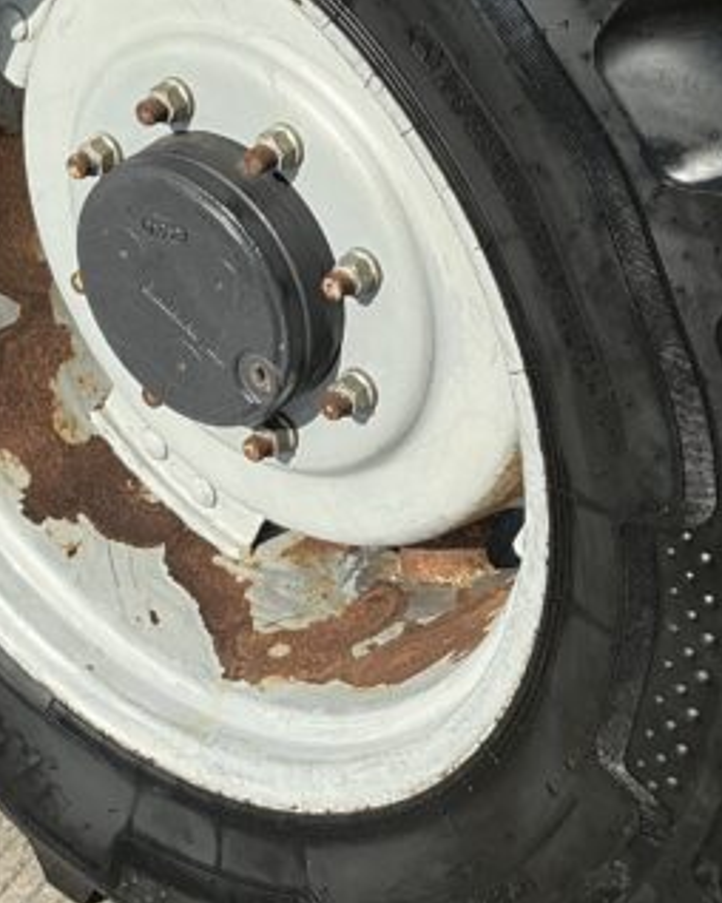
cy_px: 133
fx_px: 2353
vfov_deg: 21.4
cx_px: 335
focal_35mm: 88
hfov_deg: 17.4
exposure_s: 1/1342
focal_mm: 3
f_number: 1.8
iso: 25
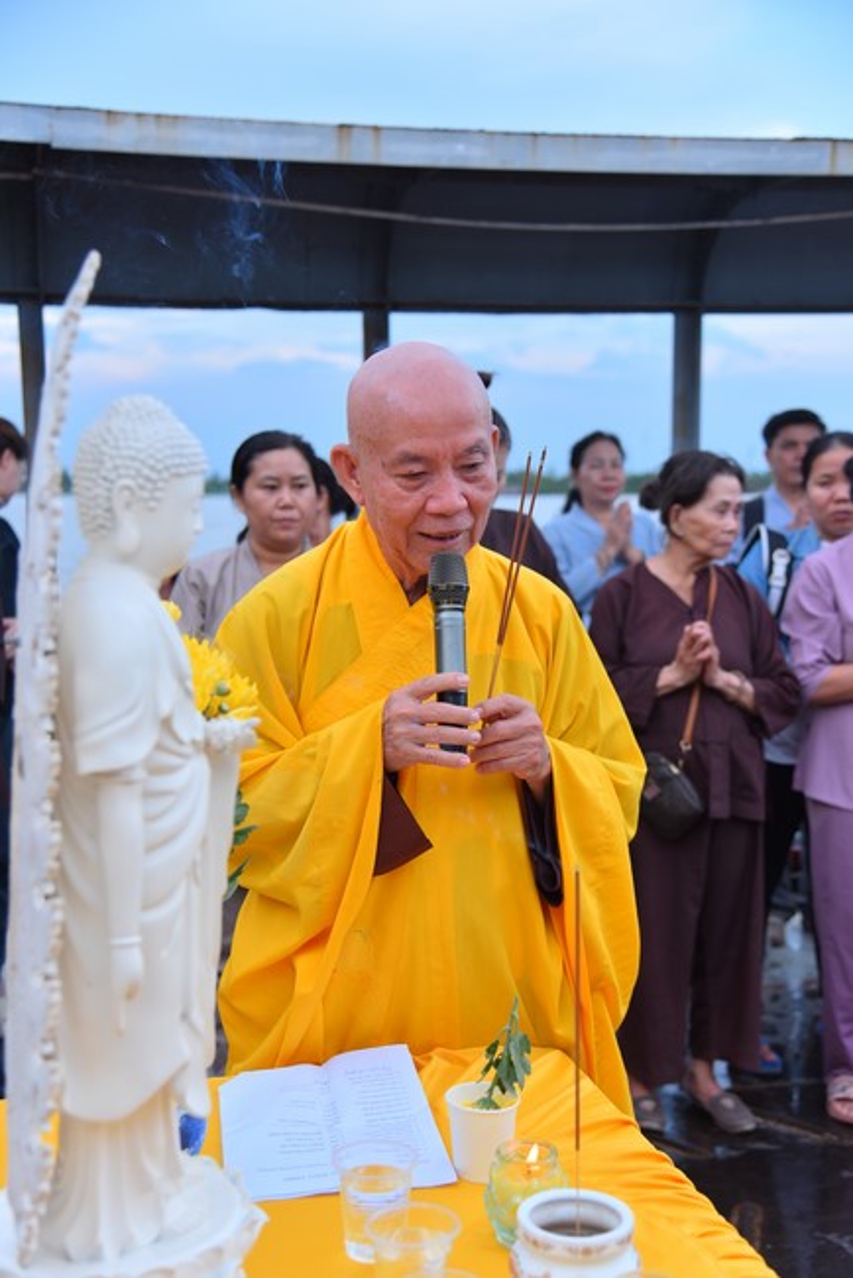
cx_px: 426
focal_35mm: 48
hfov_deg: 28.1
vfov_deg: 41.1
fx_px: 1704
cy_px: 639
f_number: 4.5
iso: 160
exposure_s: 1/160
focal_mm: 48
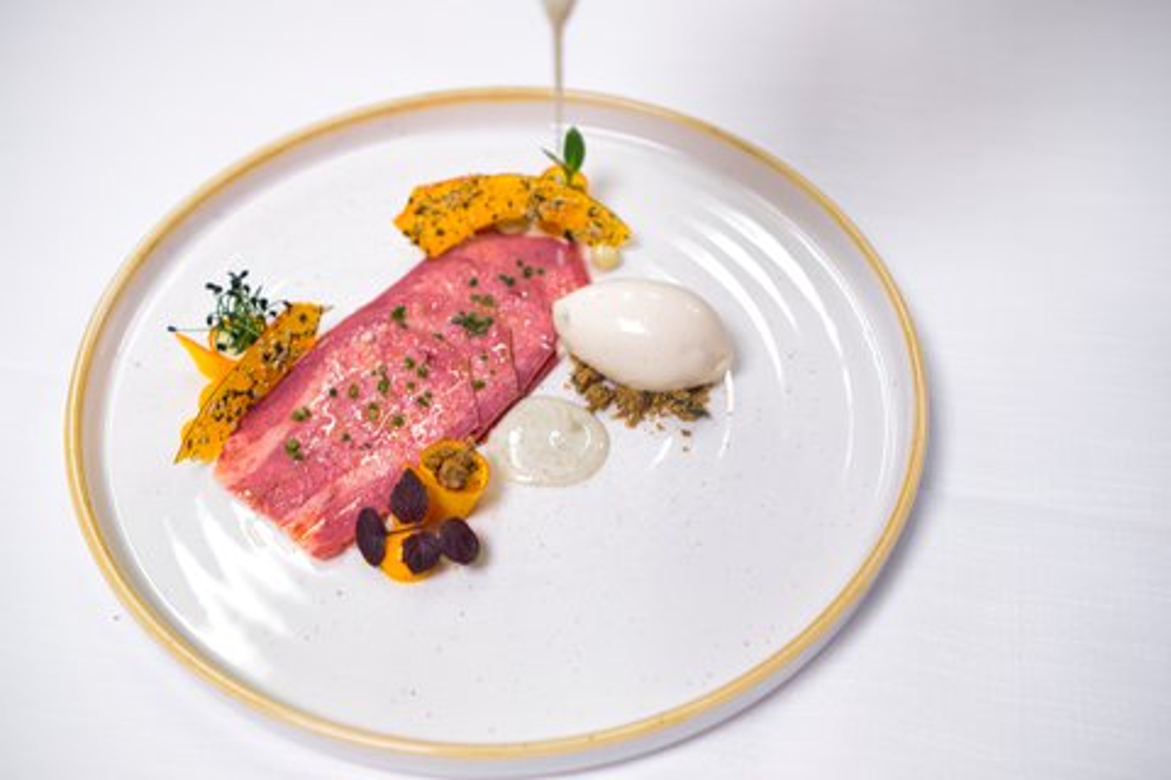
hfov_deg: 39.6
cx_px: 586
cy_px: 390
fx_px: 1626
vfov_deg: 27.0
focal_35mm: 50
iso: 800
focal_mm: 33
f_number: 2.5
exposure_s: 1/180
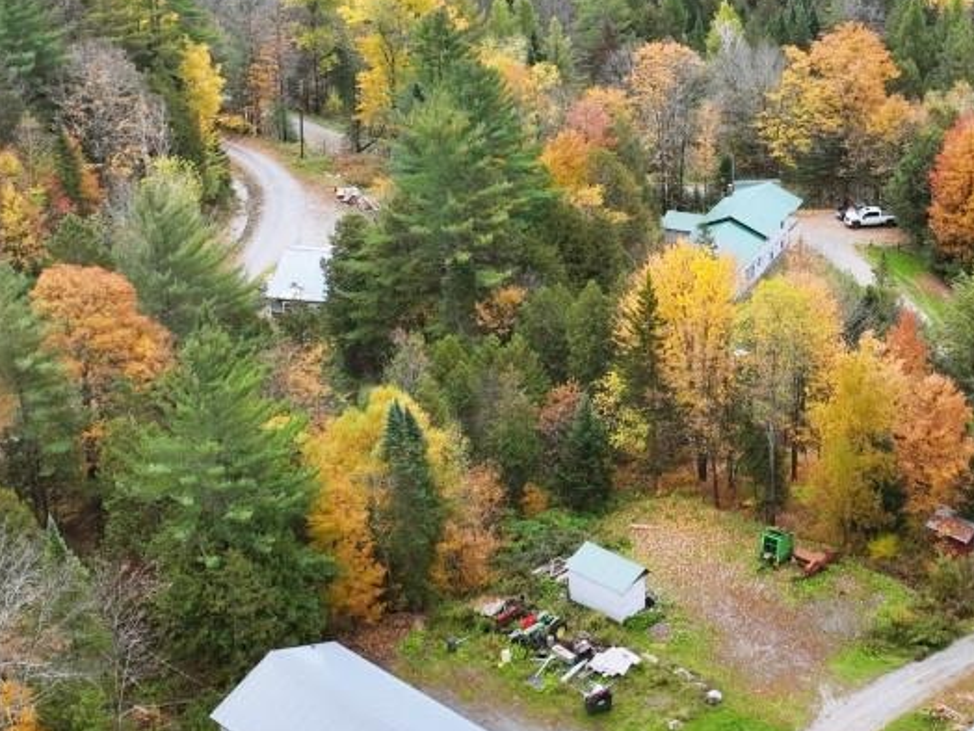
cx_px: 796
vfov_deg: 22.1
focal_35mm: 66
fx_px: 1857
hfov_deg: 28.7
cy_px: 206
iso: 370
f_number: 2.8
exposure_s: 1/1250
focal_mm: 12.29
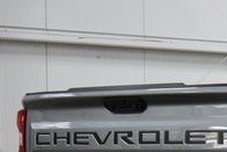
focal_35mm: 176
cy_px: 176
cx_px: 352
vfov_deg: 7.8
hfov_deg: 11.2
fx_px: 1111
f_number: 8
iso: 1600
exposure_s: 1/60
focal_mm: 36
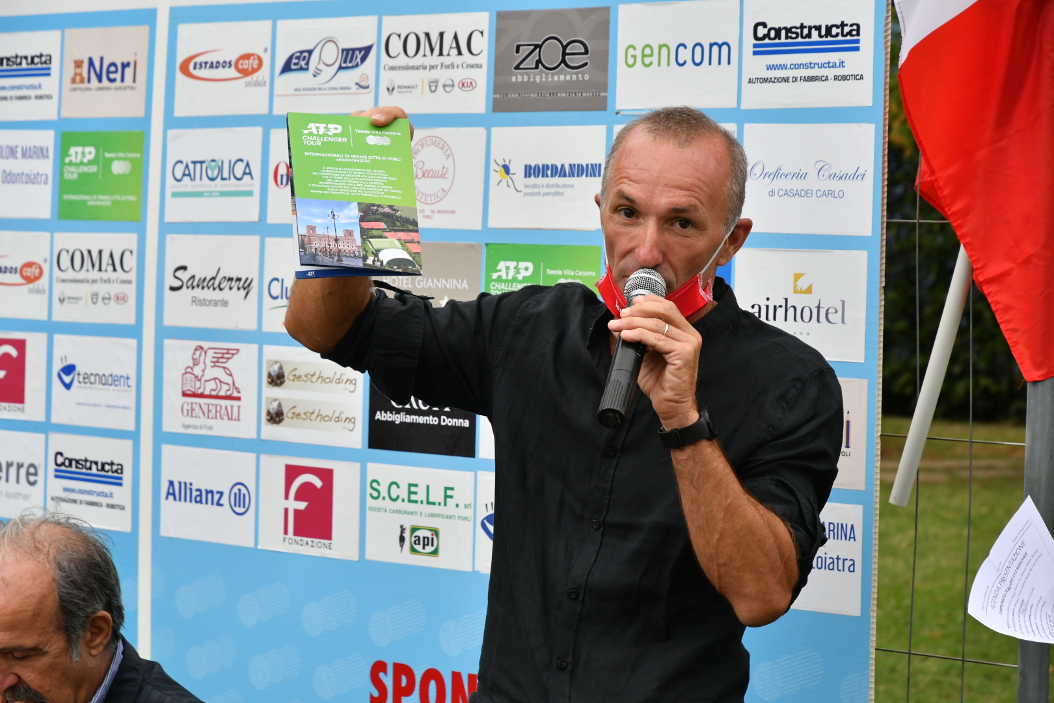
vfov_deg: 11.4
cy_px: 352
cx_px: 527
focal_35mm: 120
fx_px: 3513
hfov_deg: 17.1
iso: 1000
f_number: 6.3
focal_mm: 80
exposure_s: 1/400
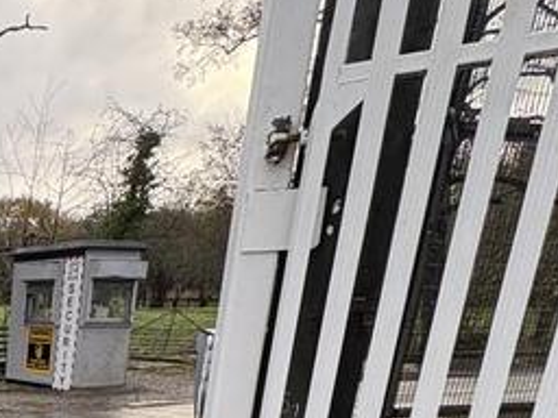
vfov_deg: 24.8
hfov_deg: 29.9
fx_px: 790
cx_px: -190
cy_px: 577
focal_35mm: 49
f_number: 2.2
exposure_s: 1/264
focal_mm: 2.22
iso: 40
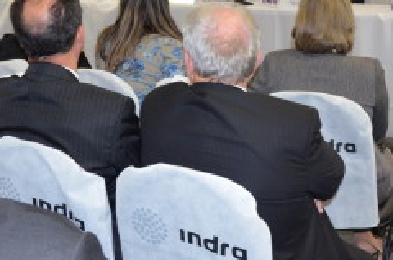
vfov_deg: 17.8
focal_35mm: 75
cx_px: 151
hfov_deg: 27.0
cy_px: 29
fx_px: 817
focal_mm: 24
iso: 1600
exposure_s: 1/60
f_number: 3.8
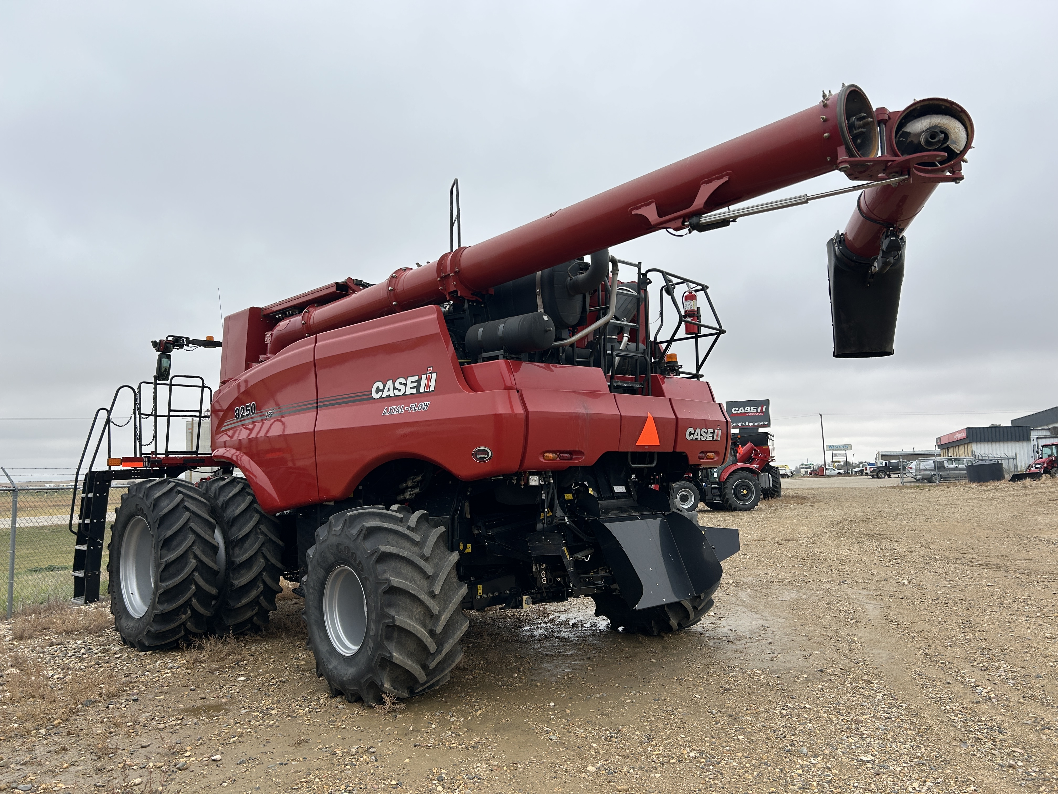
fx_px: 795
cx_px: 529
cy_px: 397
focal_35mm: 26
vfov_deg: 53.1
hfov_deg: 67.3
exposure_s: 1/1089
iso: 50
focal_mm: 5.7
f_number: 1.5
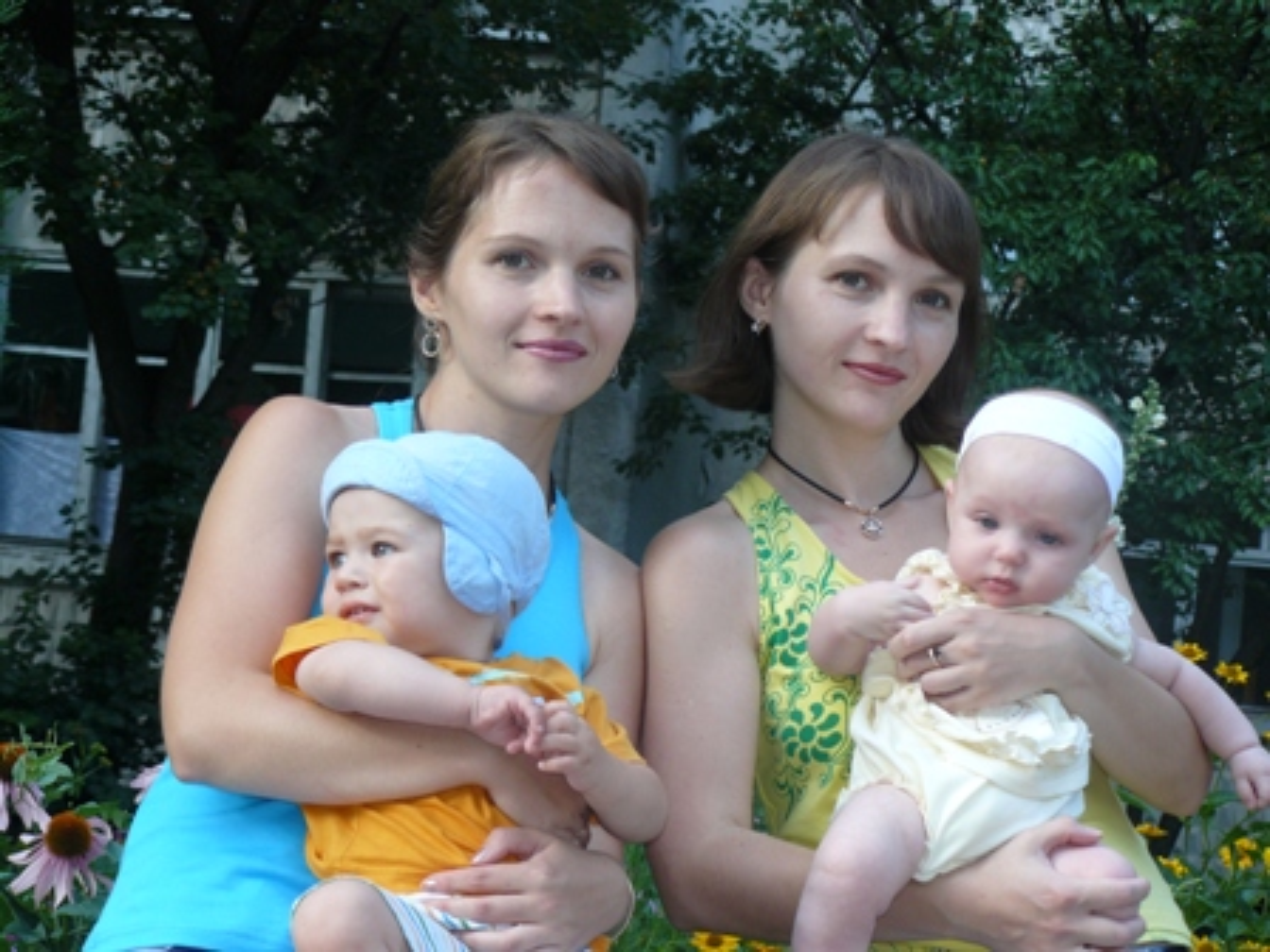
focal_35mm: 112
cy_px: 476
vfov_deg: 13.2
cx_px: 635
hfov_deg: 17.6
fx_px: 4109
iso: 100
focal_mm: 18.6
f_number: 3.6
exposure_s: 1/80
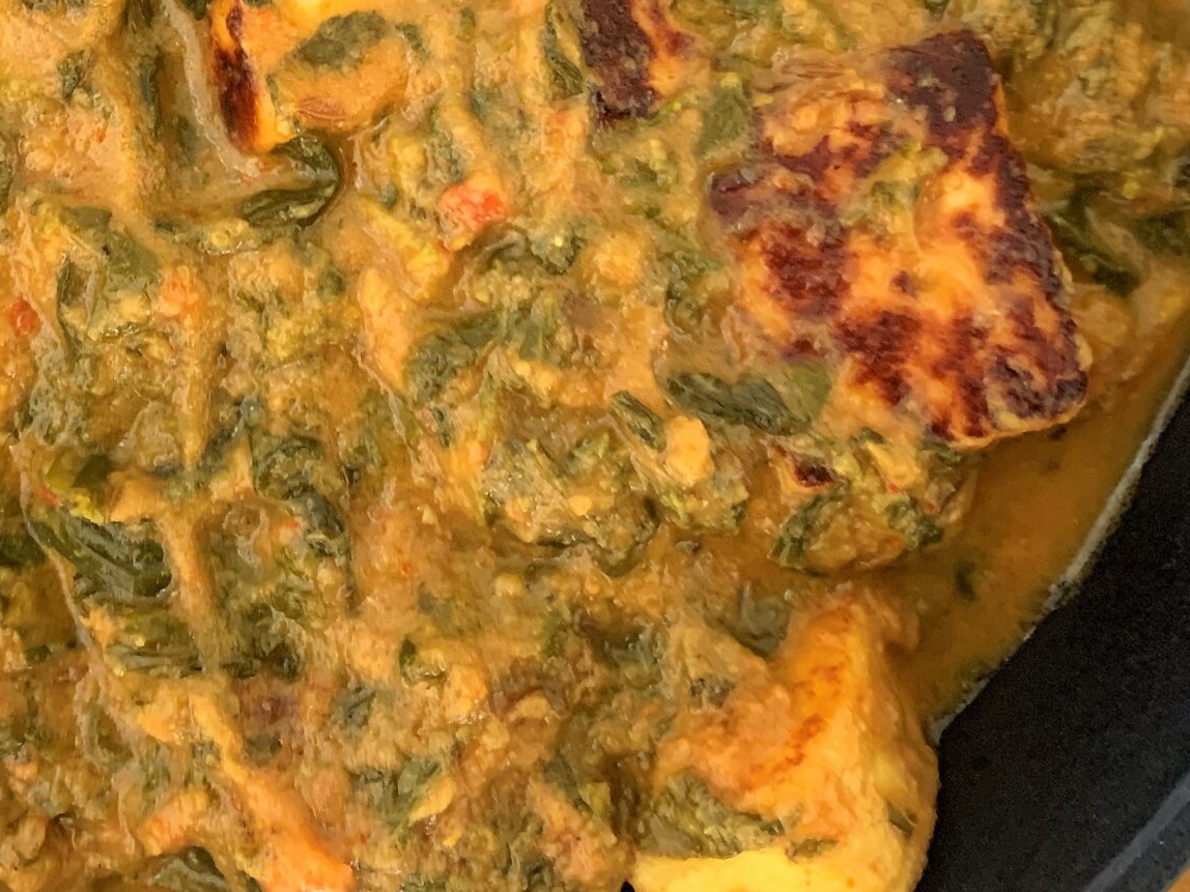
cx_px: 169
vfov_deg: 24.2
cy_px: 21
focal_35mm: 58
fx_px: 1994
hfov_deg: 32.0
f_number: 1.8
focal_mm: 4.25
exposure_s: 1/60
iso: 320
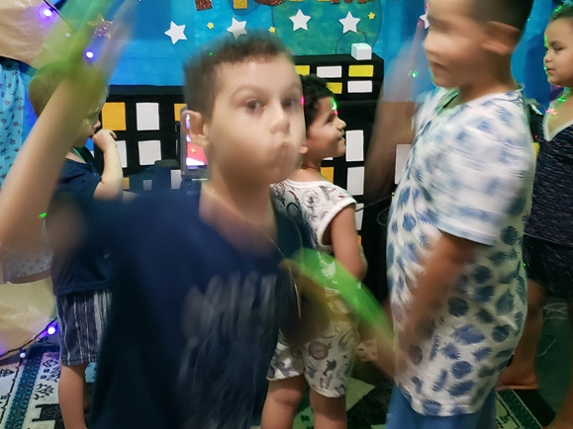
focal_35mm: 46
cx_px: 305
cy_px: 156
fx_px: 761
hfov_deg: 41.2
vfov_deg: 31.3
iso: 320
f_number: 1.5
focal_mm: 4.3
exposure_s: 1/10
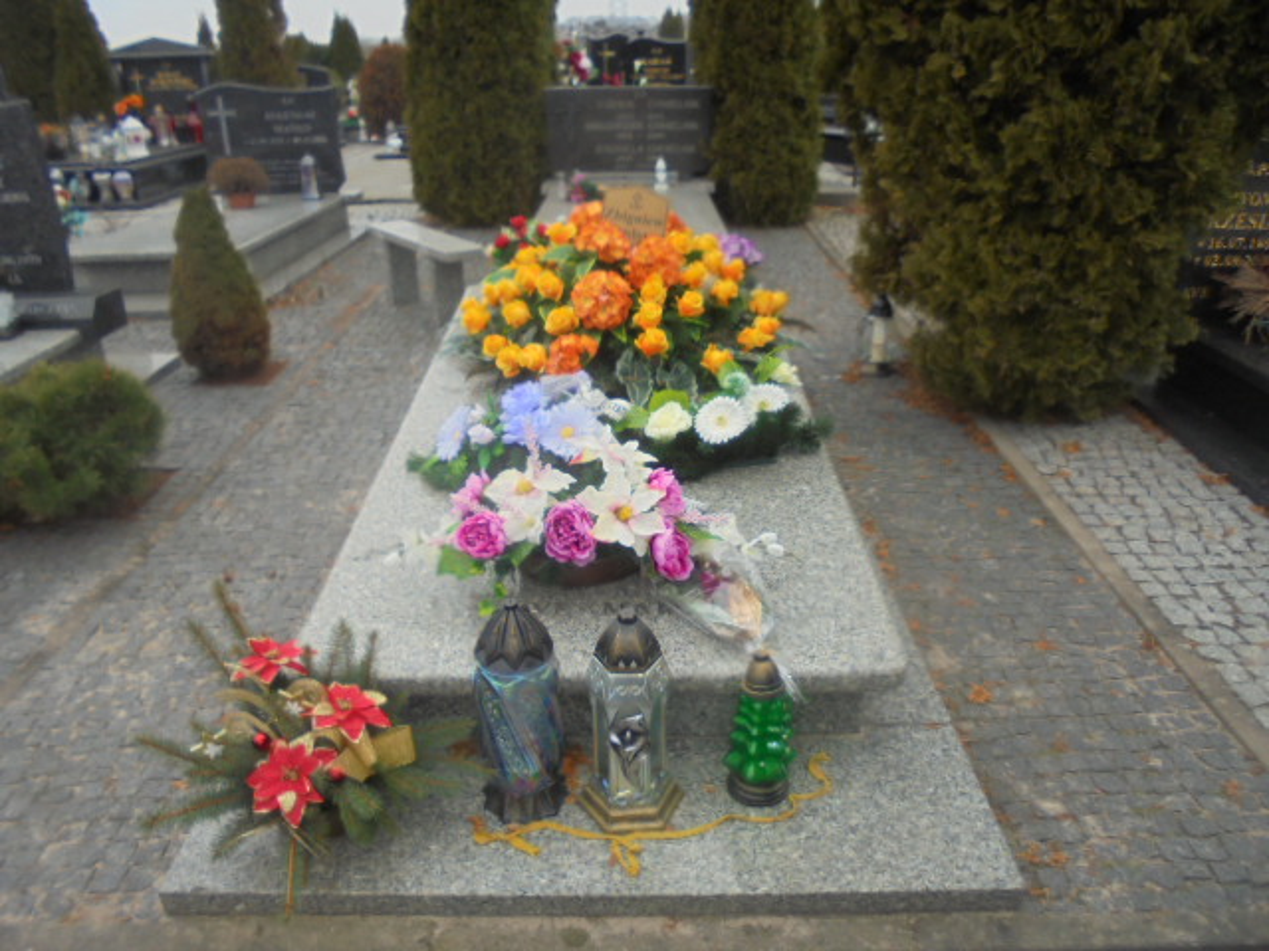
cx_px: 634
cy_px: 476
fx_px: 953
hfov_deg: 67.3
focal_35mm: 26
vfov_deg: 53.1
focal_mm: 4.6
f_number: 3.5
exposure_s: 1/200
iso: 100
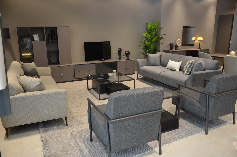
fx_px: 177
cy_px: 78
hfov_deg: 67.5
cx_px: 118
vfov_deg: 47.7
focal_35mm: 27
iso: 560
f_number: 4
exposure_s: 1/60
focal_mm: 18
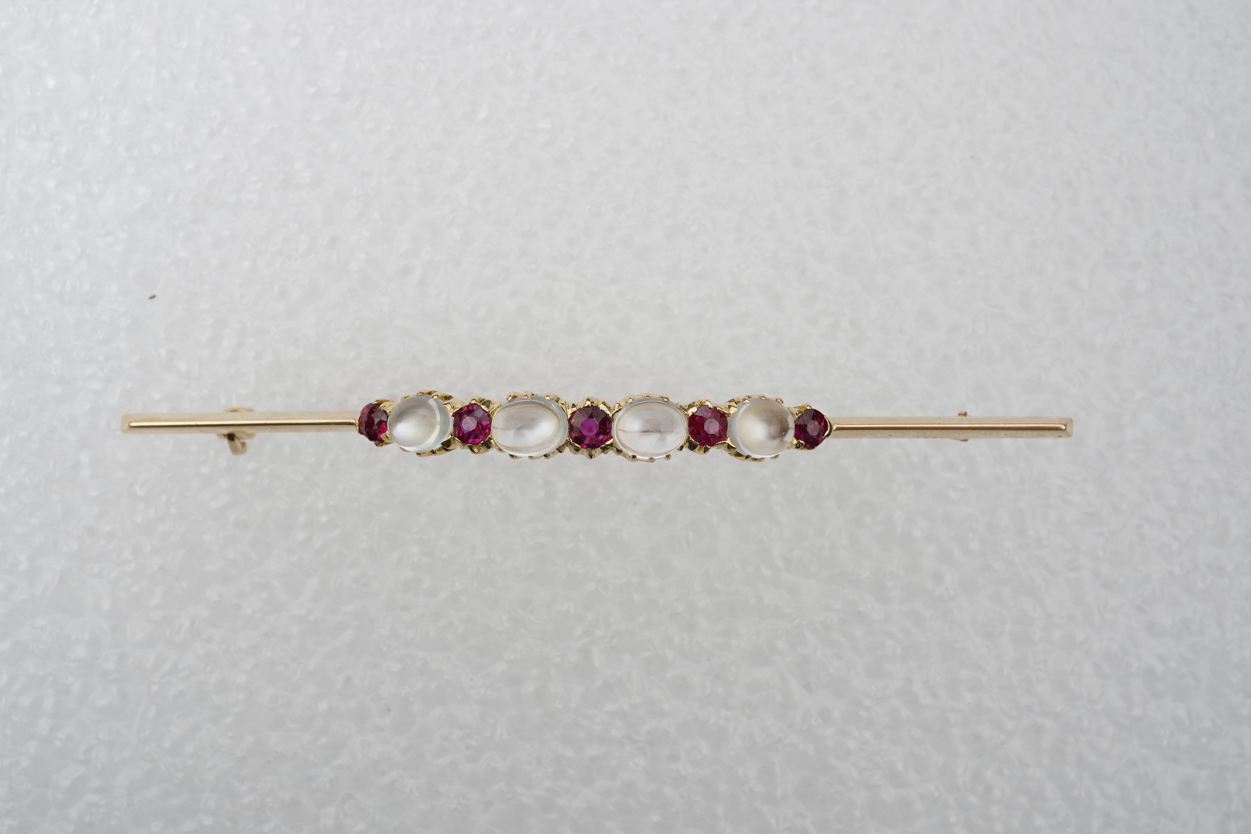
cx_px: 626
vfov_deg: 29.9
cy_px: 417
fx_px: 1564
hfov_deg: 43.6
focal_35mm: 45
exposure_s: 1/125
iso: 640
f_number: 20
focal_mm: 30
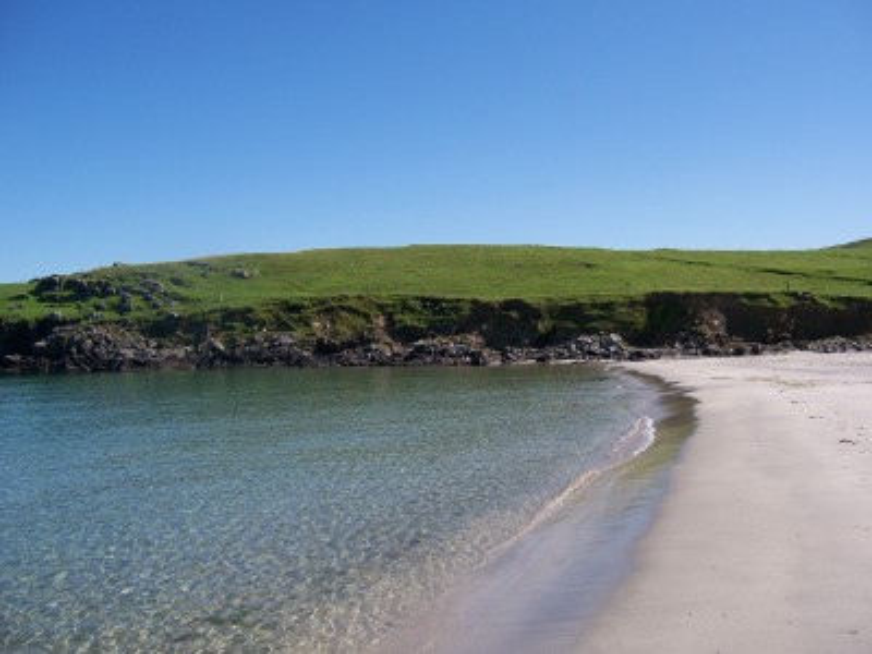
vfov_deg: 42.9
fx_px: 831
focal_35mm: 33
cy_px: 327
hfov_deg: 55.4
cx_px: 436
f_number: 3.4
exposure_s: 1/1000
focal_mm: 5.5
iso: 80
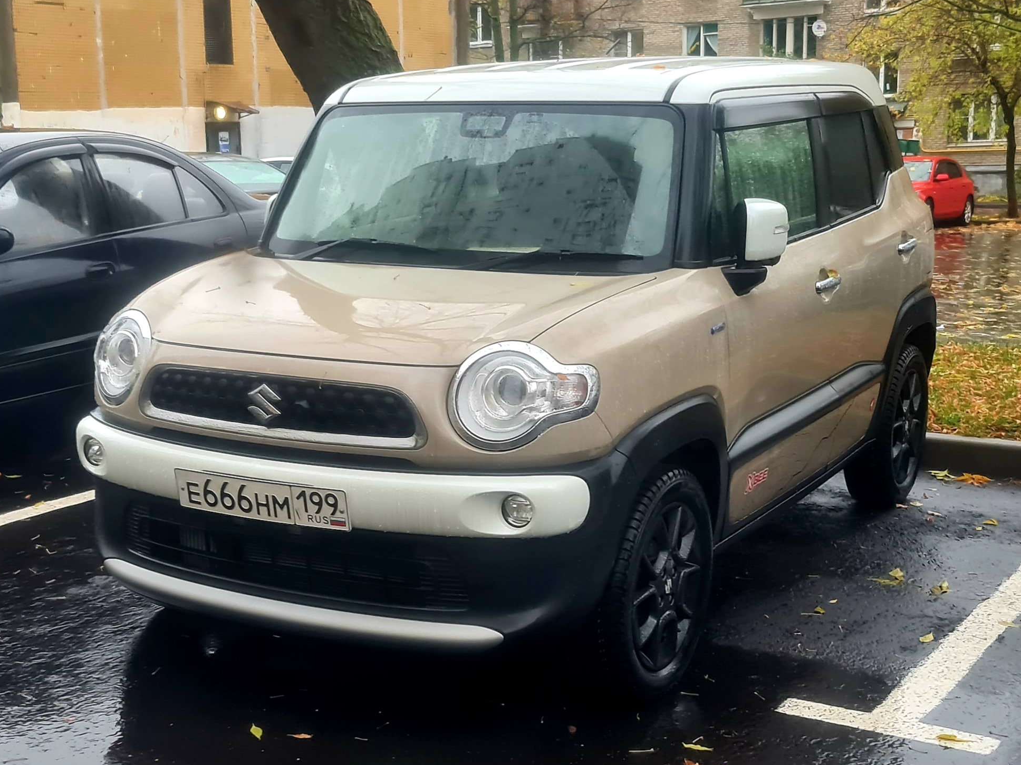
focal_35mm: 27
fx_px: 796
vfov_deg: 51.3
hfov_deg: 65.3
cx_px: 500
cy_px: 392
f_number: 1.8
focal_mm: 5.4
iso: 64
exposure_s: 1/100
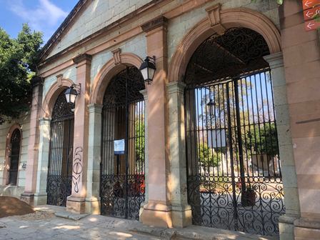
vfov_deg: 49.7
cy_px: 120
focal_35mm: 28
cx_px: 160
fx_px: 259
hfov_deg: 63.4
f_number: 1.8
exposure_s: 1/361
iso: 20
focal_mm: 4
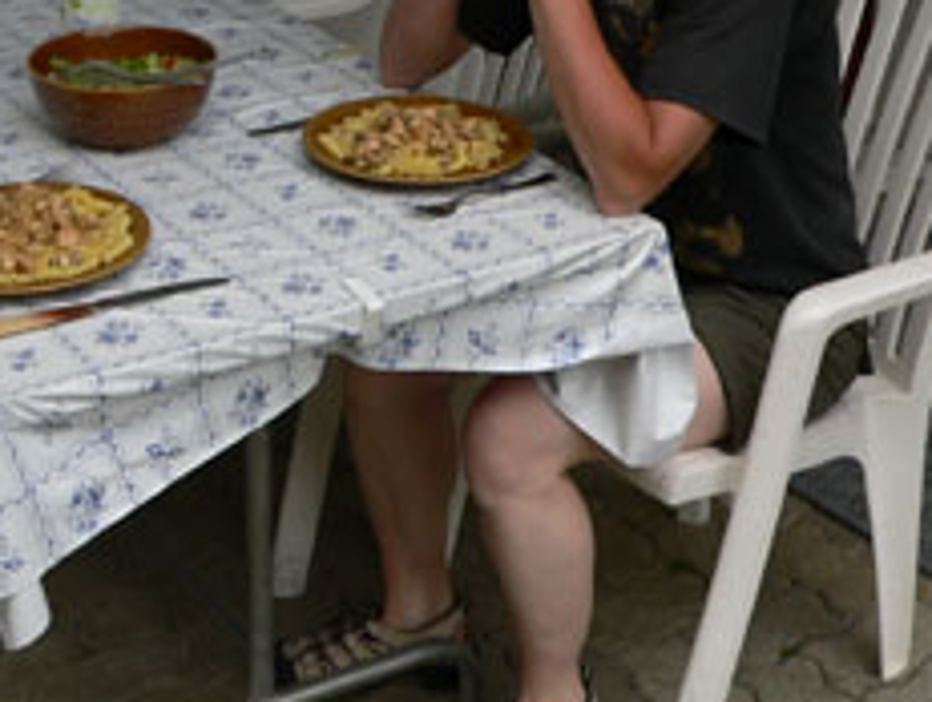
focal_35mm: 70
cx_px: 311
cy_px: 186
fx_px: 1888
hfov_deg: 27.6
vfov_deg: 20.9
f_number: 3.3
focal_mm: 6
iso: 80
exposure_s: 1/160
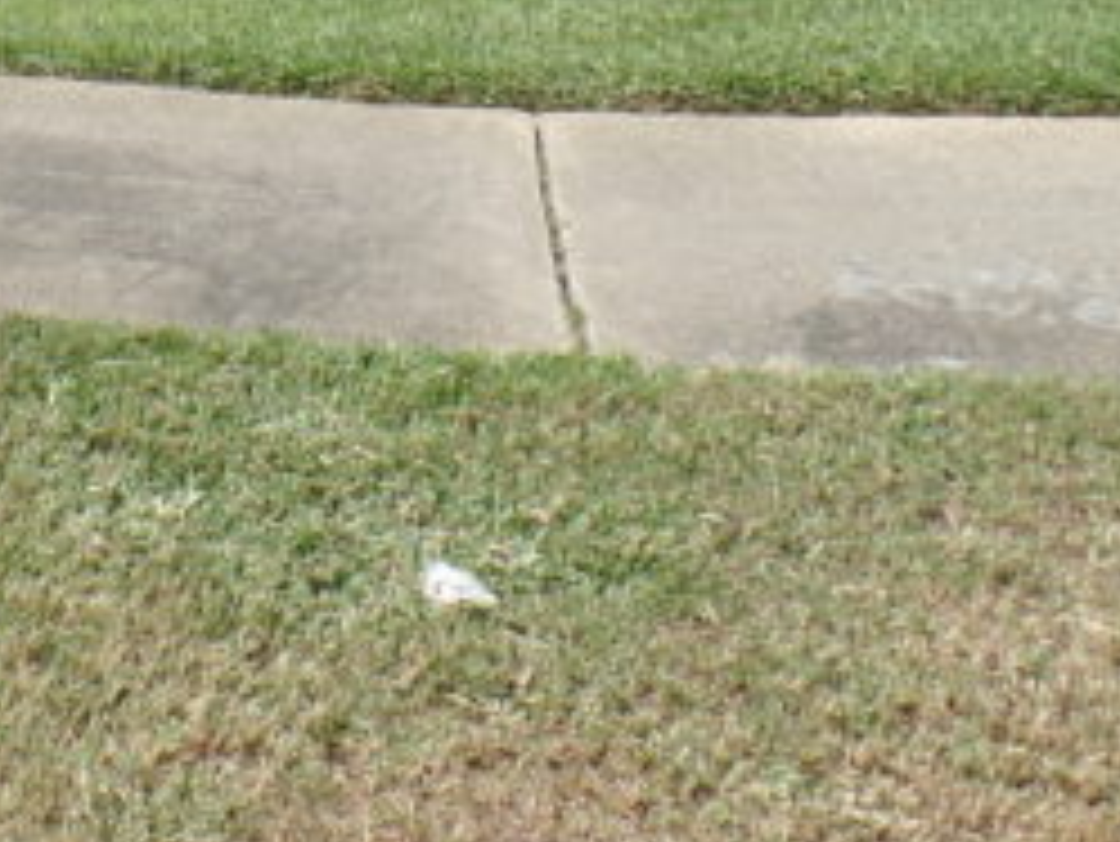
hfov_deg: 25.7
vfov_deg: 18.7
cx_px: -63
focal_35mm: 71
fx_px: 2298
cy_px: -365
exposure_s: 1/750
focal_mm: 4.1
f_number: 3.5
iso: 80
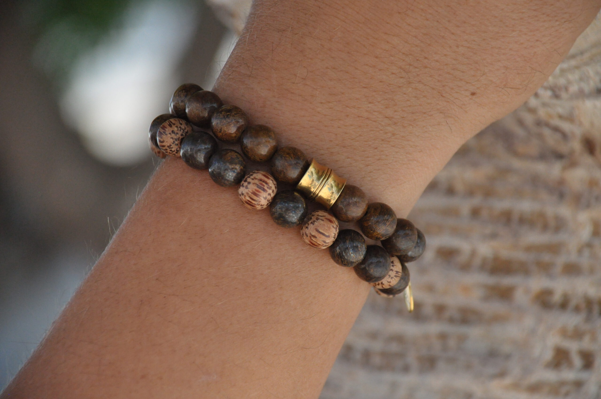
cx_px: 300
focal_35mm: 202
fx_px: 3376
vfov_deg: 6.8
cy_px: 200
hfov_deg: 10.2
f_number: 6.3
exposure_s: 1/4000
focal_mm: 135
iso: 2000
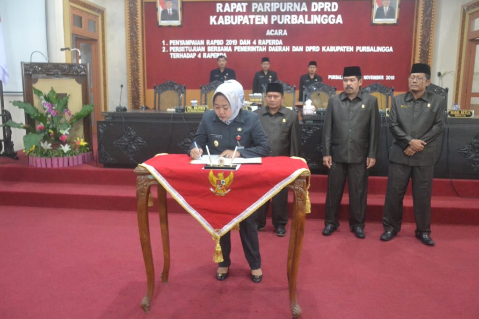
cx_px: 240
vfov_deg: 43.6
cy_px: 160
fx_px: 399
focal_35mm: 30
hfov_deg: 61.9
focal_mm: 20
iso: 3200
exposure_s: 1/15
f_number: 3.5
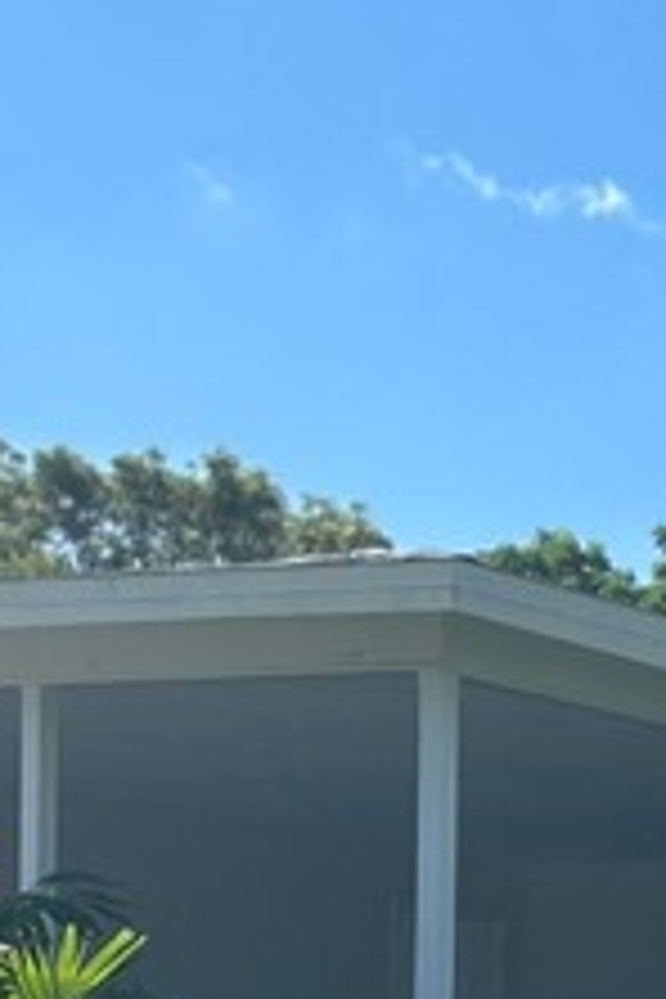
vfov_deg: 15.4
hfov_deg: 10.3
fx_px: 3468
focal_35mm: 125
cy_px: 1390
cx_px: 1192
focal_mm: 5.7
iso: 50
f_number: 1.5
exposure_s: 1/4630
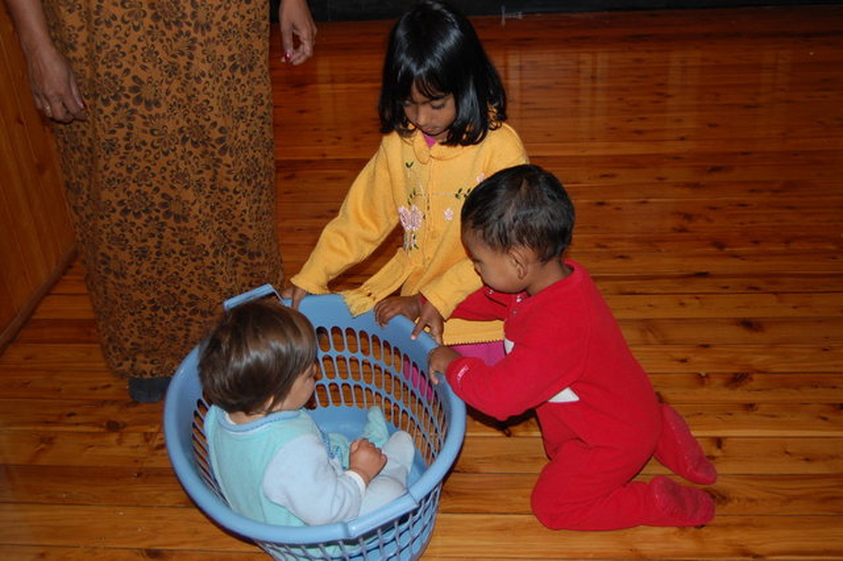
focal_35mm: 39
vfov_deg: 34.2
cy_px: 280
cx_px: 422
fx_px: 913
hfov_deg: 49.6
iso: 400
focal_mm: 26
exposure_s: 1/60
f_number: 4.2
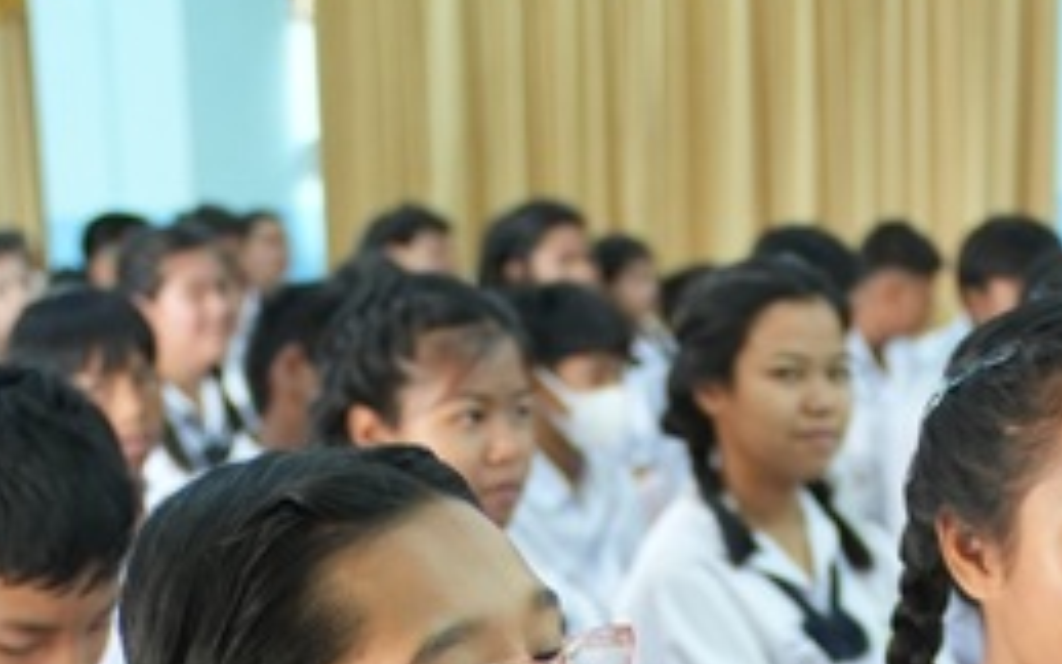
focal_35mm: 275
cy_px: 1242
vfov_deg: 4.7
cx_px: 615
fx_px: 7961
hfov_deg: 7.6
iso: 1250
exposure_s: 1/125
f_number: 3.5
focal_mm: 70
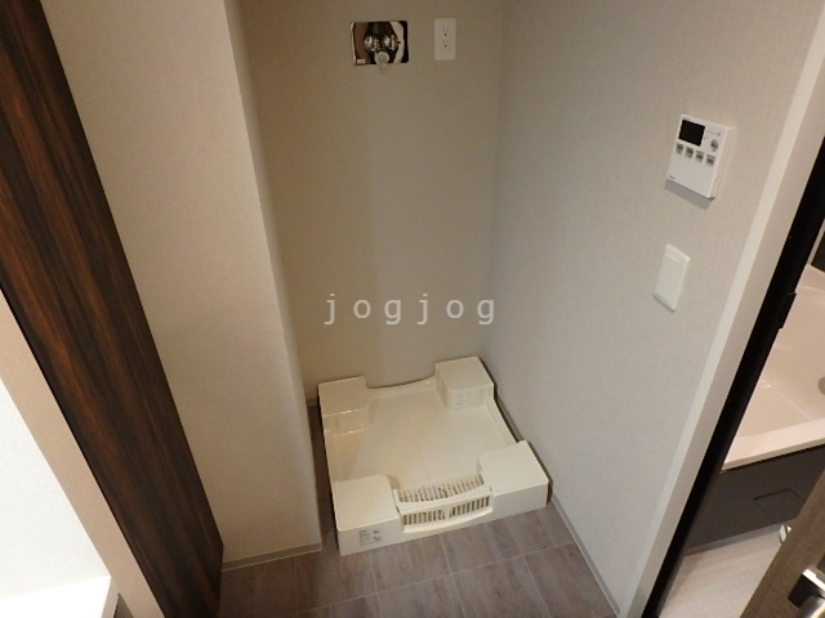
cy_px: 309
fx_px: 500
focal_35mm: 21
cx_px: 412
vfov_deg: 63.4
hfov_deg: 79.0
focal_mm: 3.7
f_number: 3.5
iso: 500
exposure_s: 1/30
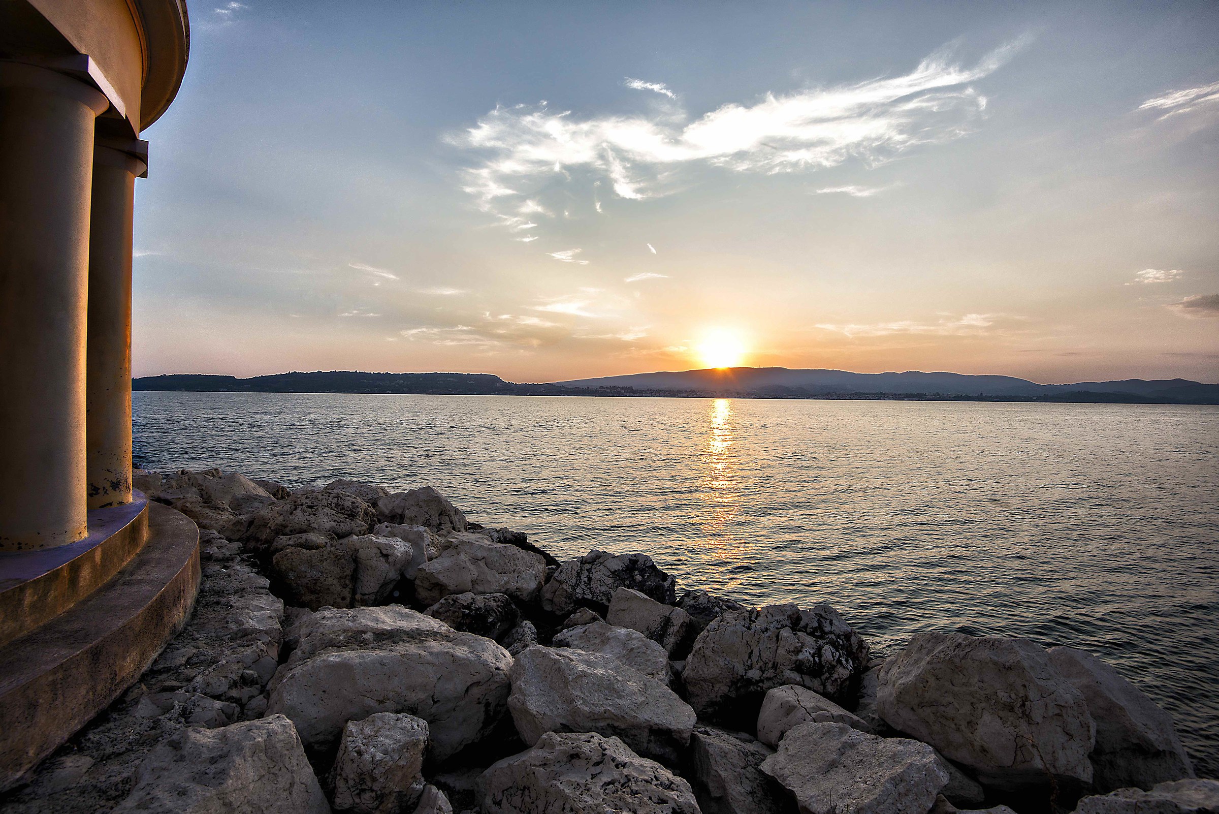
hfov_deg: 96.7
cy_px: 407
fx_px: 542
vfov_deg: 73.8
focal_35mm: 16
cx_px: 610
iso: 400
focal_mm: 16
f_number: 11
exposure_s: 1/125
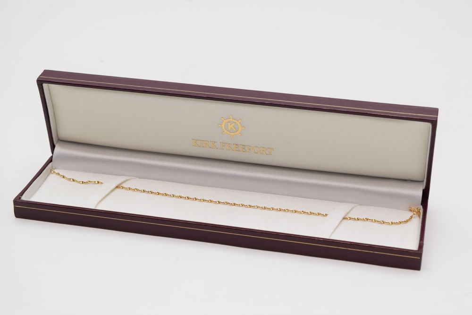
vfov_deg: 18.9
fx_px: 944
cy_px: 158
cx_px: 236
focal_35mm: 72
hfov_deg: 28.1
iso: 360
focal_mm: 48
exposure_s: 1/60
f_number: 8
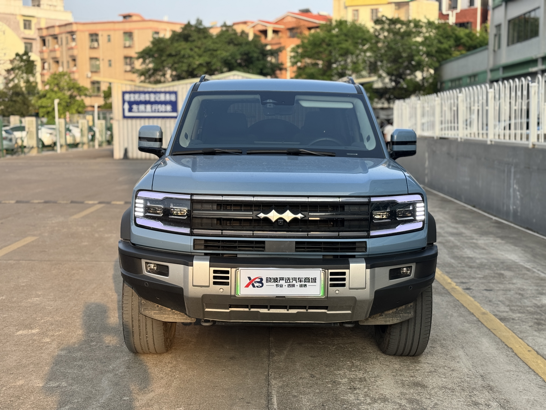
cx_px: 273
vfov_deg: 30.3
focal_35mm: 48
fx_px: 757
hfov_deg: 39.7
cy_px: 205
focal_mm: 6.76
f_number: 1.78
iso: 64
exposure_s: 1/926
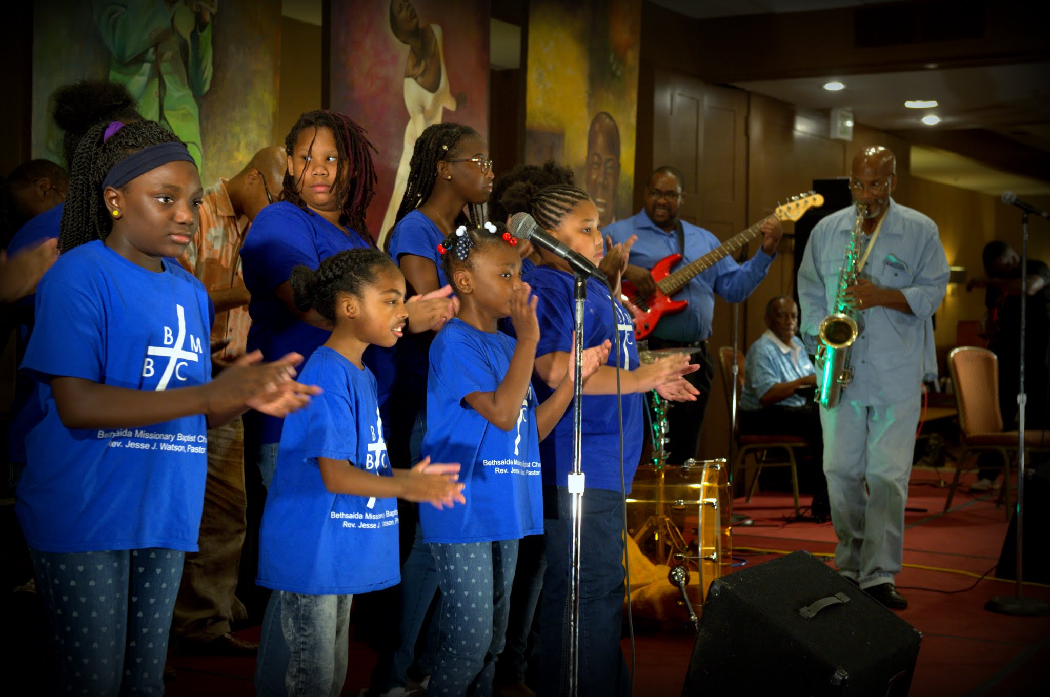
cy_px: 348
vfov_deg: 24.6
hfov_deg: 36.3
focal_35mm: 55
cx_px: 525
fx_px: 1602
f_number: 4.5
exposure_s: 1/125
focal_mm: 55
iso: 2500
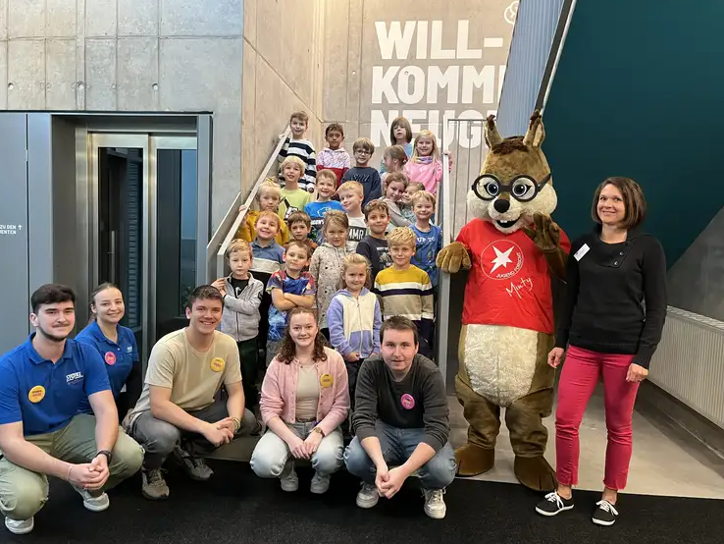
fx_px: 565
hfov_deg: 65.3
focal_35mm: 27
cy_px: 272
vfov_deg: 51.4
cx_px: 349
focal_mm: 5.1
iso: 500
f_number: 1.6
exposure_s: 1/60
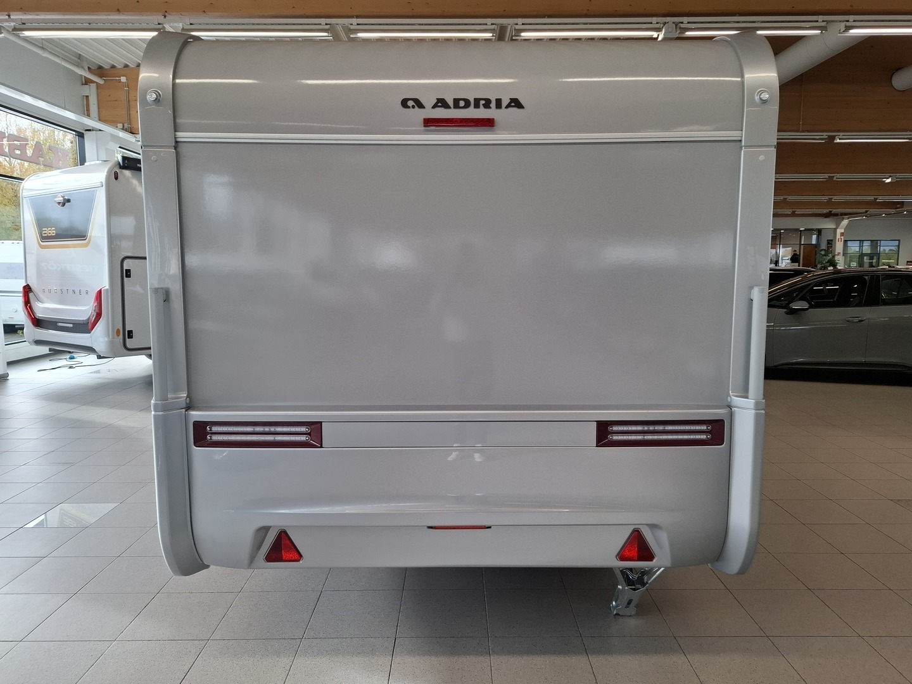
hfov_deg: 73.9
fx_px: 606
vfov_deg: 58.9
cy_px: 342
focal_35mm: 23
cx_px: 456
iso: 50
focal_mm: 5.54
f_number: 1.8
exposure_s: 1/154
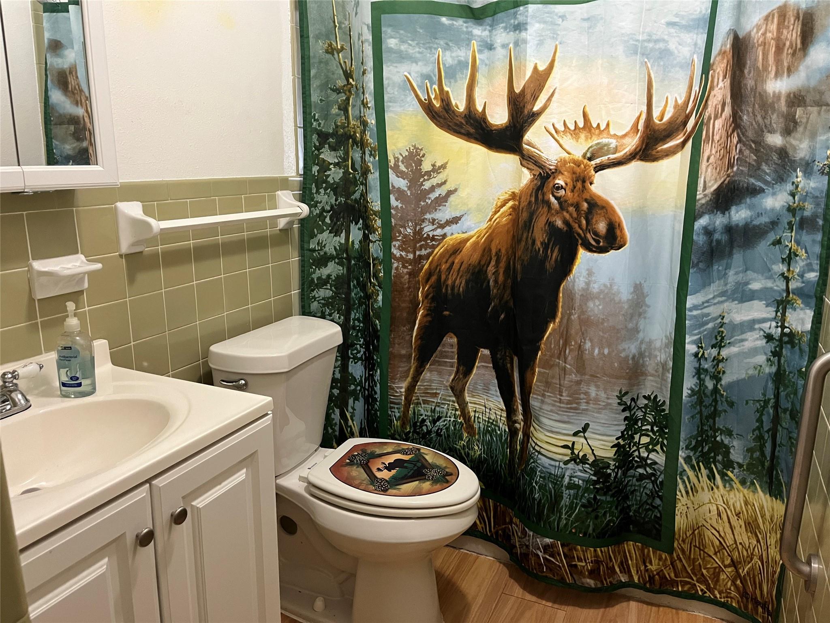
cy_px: 312
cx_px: 415
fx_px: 623
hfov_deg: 67.3
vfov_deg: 53.1
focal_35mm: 26
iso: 400
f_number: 1.6
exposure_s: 1/60
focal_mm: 5.1
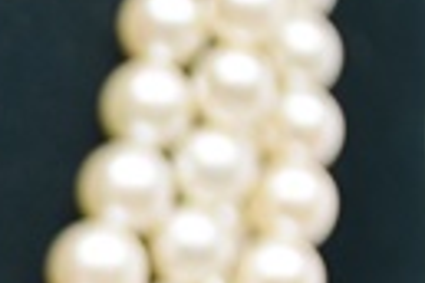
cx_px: -537
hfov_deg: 6.4
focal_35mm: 308
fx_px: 3636
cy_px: 503
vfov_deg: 4.4
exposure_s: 1/60
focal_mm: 44
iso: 800
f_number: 5.3
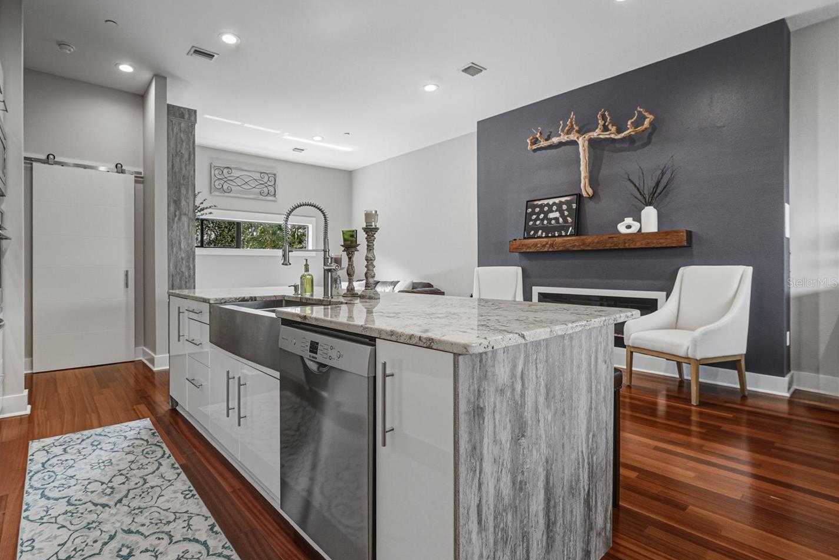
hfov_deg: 89.5
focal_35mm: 18
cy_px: 282
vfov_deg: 67.4
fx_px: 420
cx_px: 368
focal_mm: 16
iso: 1000
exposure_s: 1/3200
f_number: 6.3
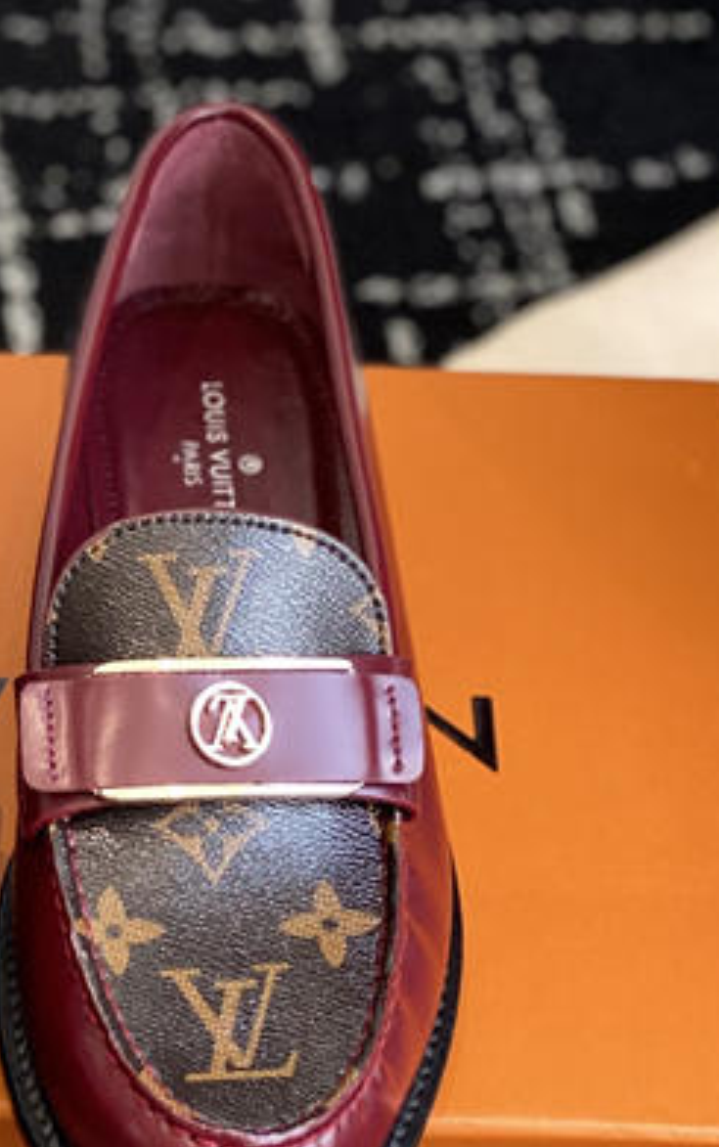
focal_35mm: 122
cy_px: 516
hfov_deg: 10.6
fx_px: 3818
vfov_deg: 17.1
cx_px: -44
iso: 64
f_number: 2
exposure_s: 1/122
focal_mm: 6
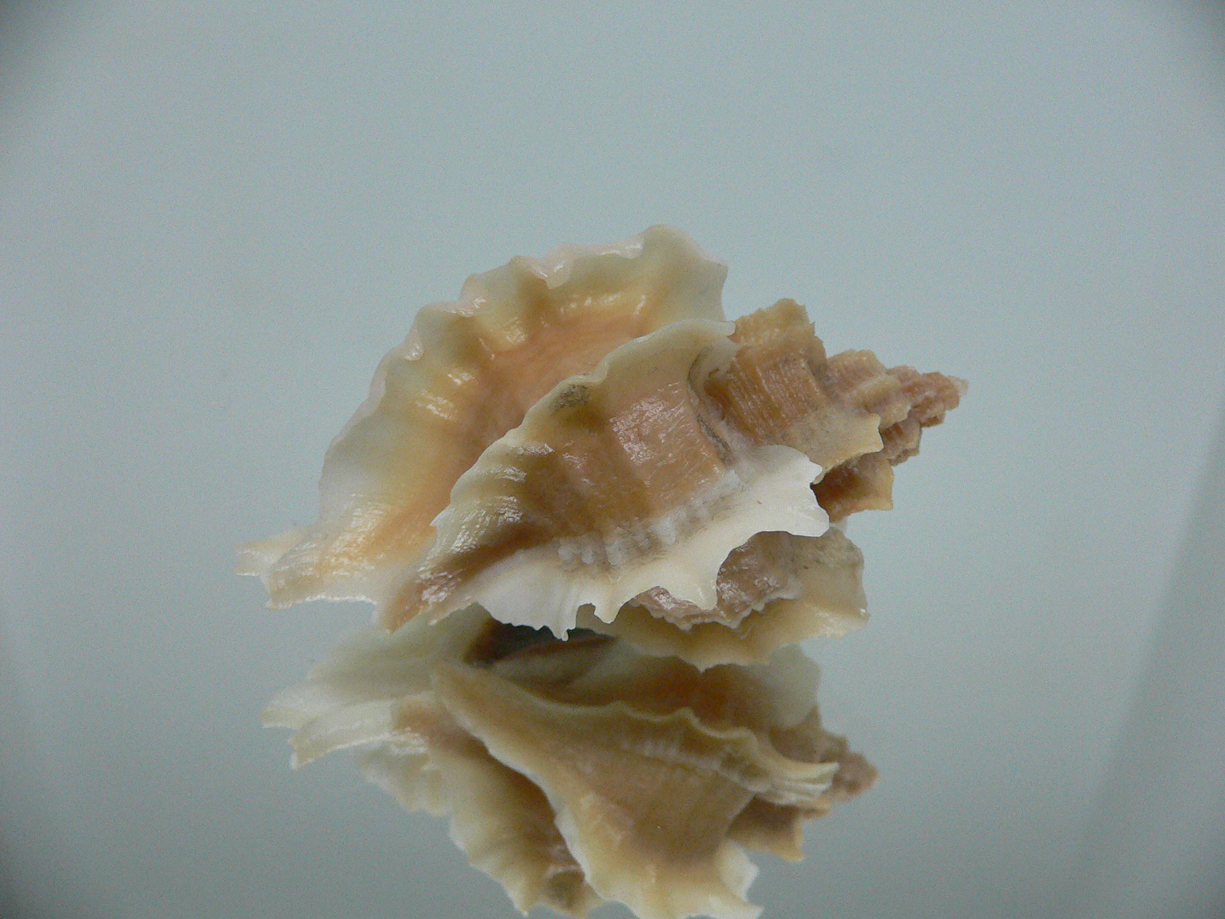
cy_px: 460
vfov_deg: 40.7
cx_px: 612
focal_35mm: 35
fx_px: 1239
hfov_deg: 52.6
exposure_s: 1/60
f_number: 2.8
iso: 200
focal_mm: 4.6
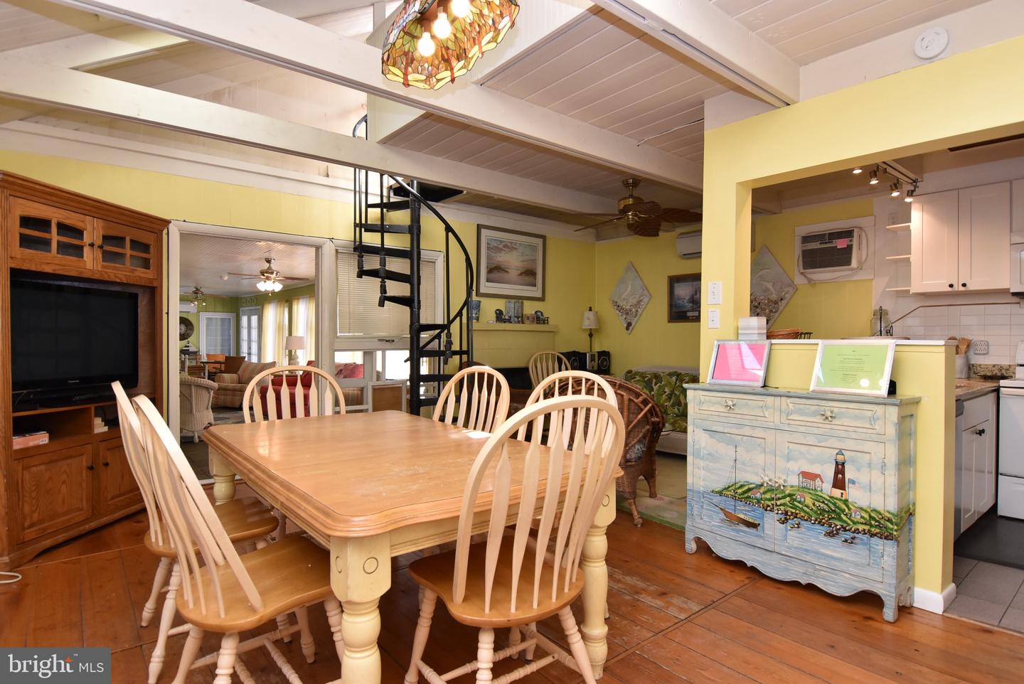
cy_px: 342
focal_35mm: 18
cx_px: 512
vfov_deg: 67.5
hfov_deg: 90.0
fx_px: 512
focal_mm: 12
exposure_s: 1/60
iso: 800
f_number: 7.1
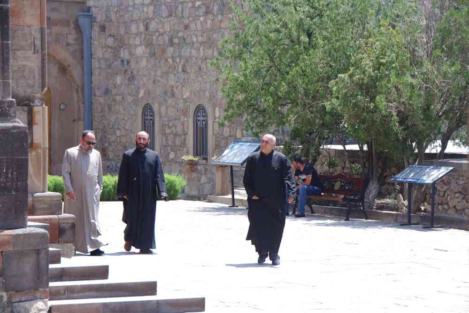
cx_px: 234
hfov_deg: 13.7
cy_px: 156
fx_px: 1954
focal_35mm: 150
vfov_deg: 9.1
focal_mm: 100
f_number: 9
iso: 400
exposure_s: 1/125
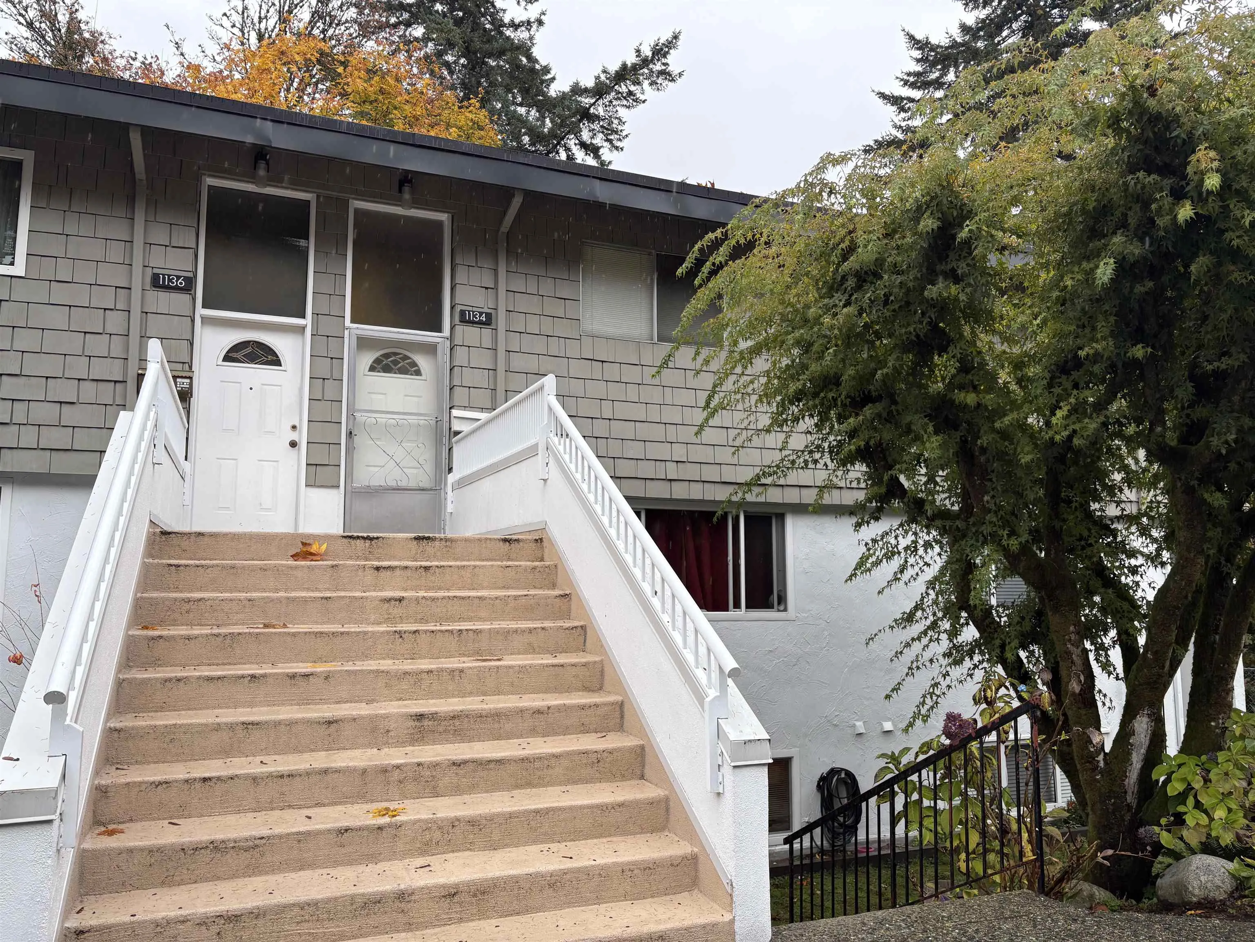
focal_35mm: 26
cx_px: 628
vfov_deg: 53.1
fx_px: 943
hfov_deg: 67.3
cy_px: 471
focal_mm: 5.96
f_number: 1.6
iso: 40
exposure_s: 1/122
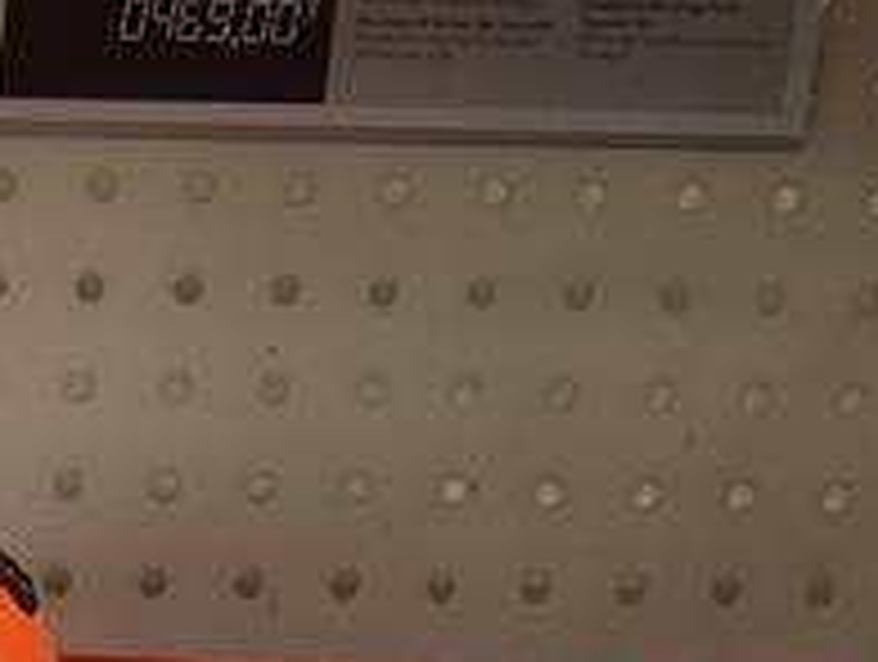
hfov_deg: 11.8
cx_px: -1108
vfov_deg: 10.2
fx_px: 3583
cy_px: 1013
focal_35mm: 141
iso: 32
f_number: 2.2
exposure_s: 1/100
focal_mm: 4.15
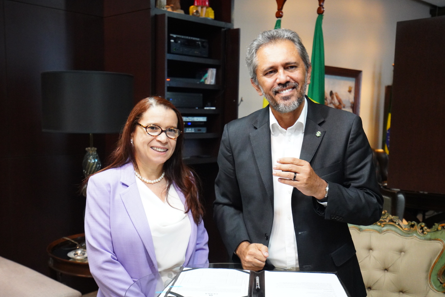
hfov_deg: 46.4
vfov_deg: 31.9
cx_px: 210
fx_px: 519
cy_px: 170
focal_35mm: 42
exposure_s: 1/160
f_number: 4.5
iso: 8000
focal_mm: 35
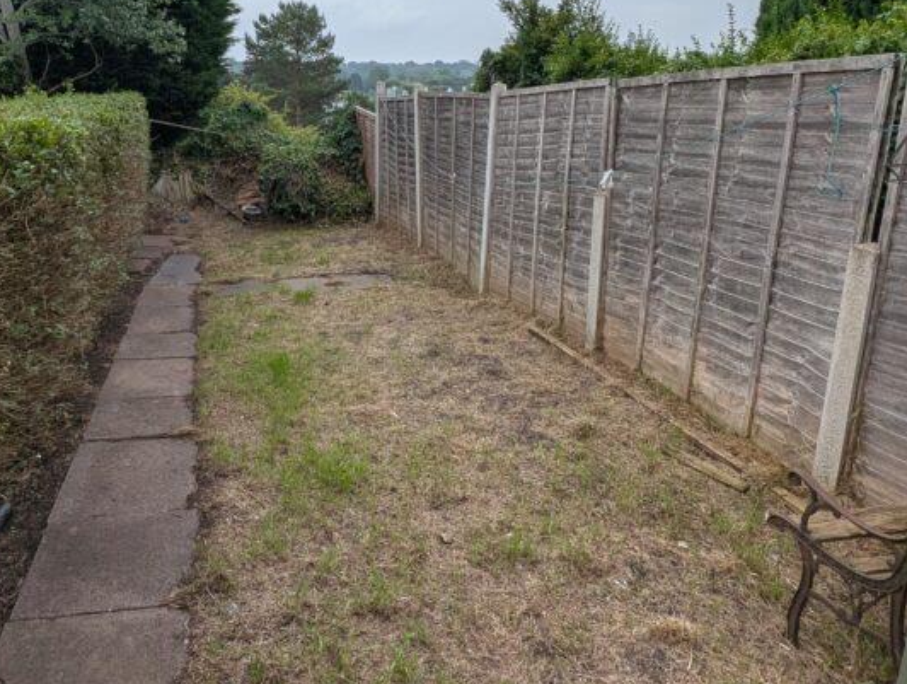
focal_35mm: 25
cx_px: 336
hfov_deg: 68.1
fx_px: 656
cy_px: 281
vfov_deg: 54.7
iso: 48
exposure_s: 1/978
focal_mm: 1.95
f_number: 2.2
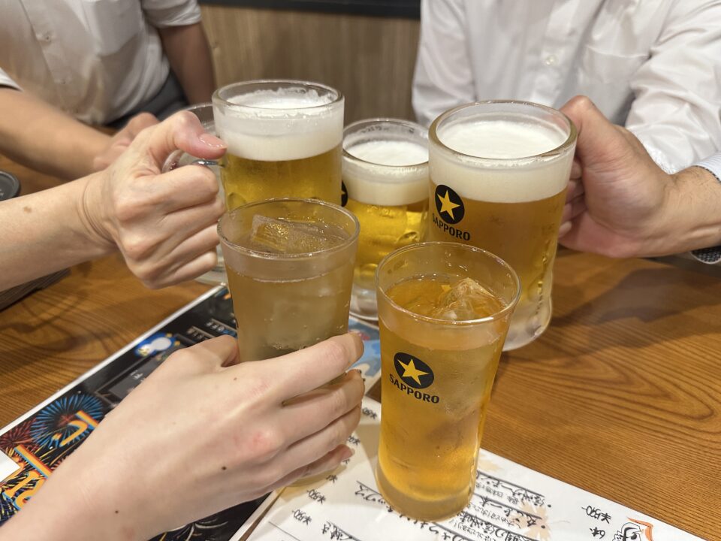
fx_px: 500
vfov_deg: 56.8
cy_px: 270
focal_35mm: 24
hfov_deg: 71.6
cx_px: 360
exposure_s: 1/60
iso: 250
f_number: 1.78
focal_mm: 6.86
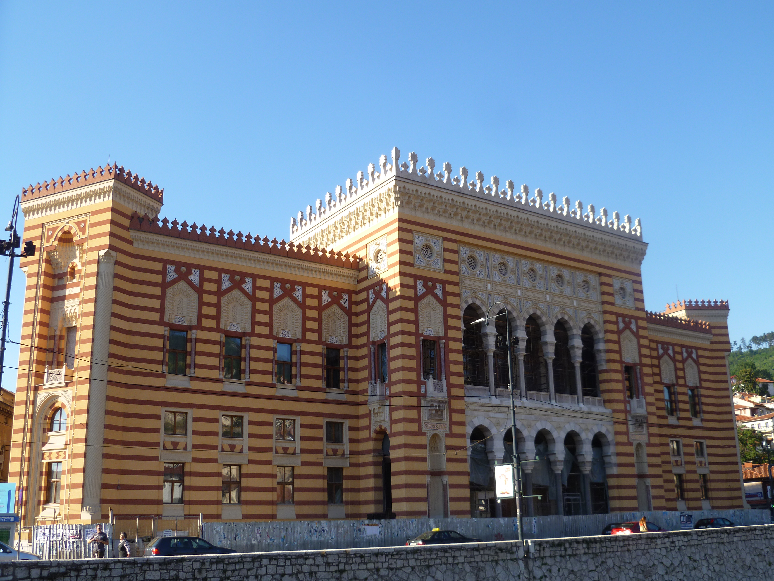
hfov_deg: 51.4
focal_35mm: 36
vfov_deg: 39.7
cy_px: 290
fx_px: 805
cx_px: 387
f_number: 3.6
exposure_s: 1/320
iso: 80
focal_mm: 6.5
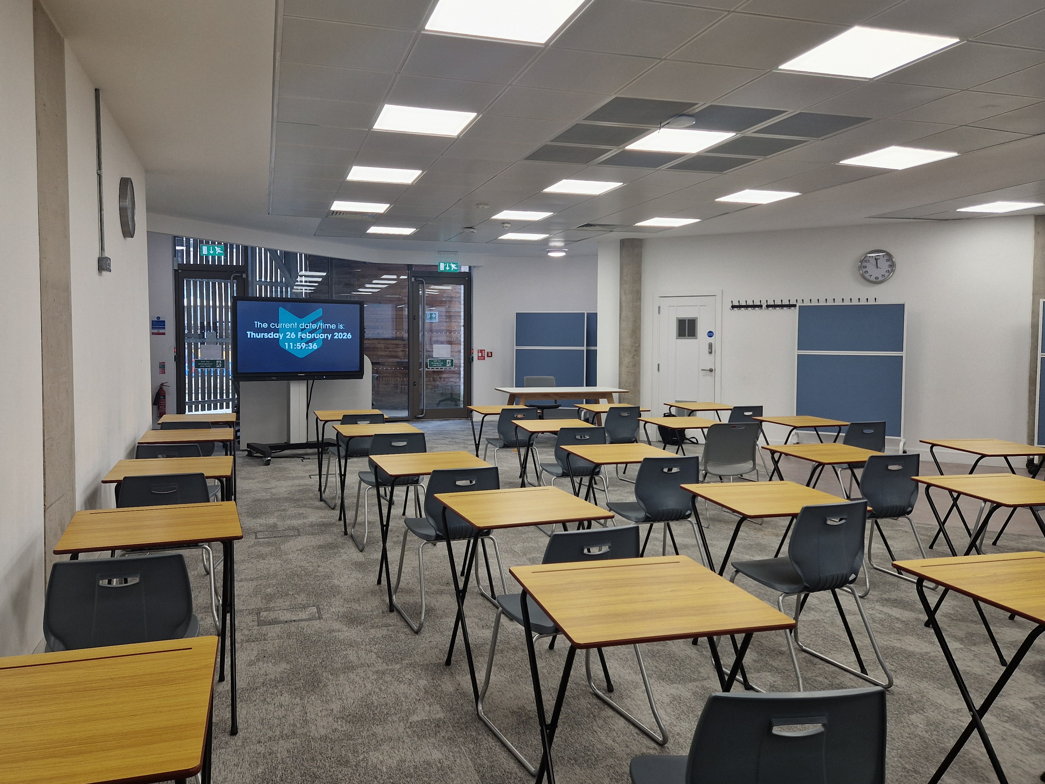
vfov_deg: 51.4
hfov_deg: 65.3
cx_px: 499
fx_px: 815
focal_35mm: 27
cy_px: 378
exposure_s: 1/180
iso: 100
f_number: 1.8
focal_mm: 5.4
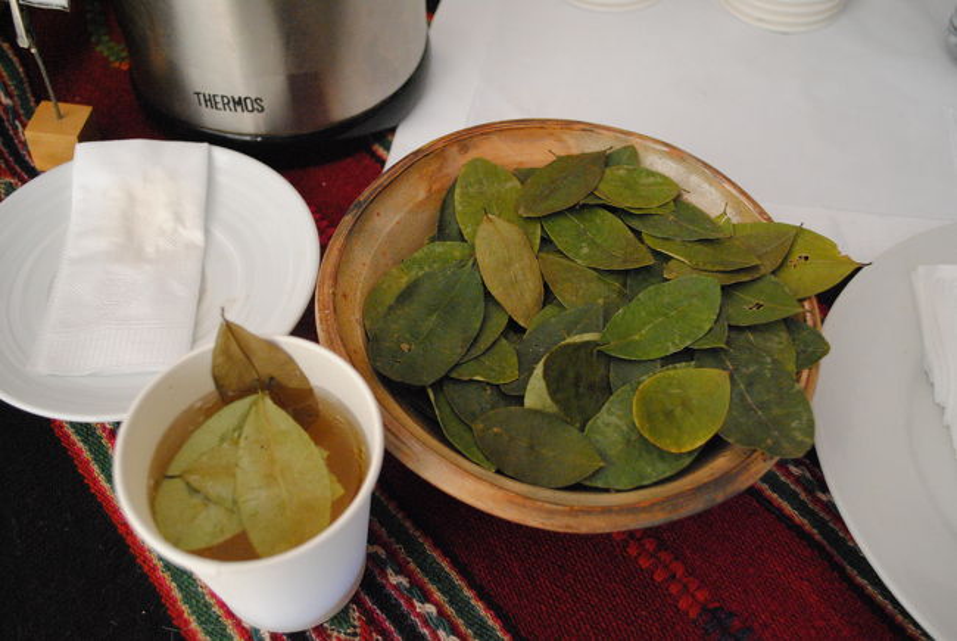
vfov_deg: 37.0
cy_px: 320
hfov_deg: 53.1
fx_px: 958
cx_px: 478
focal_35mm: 36
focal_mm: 24
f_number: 4
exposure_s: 1/25
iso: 1600
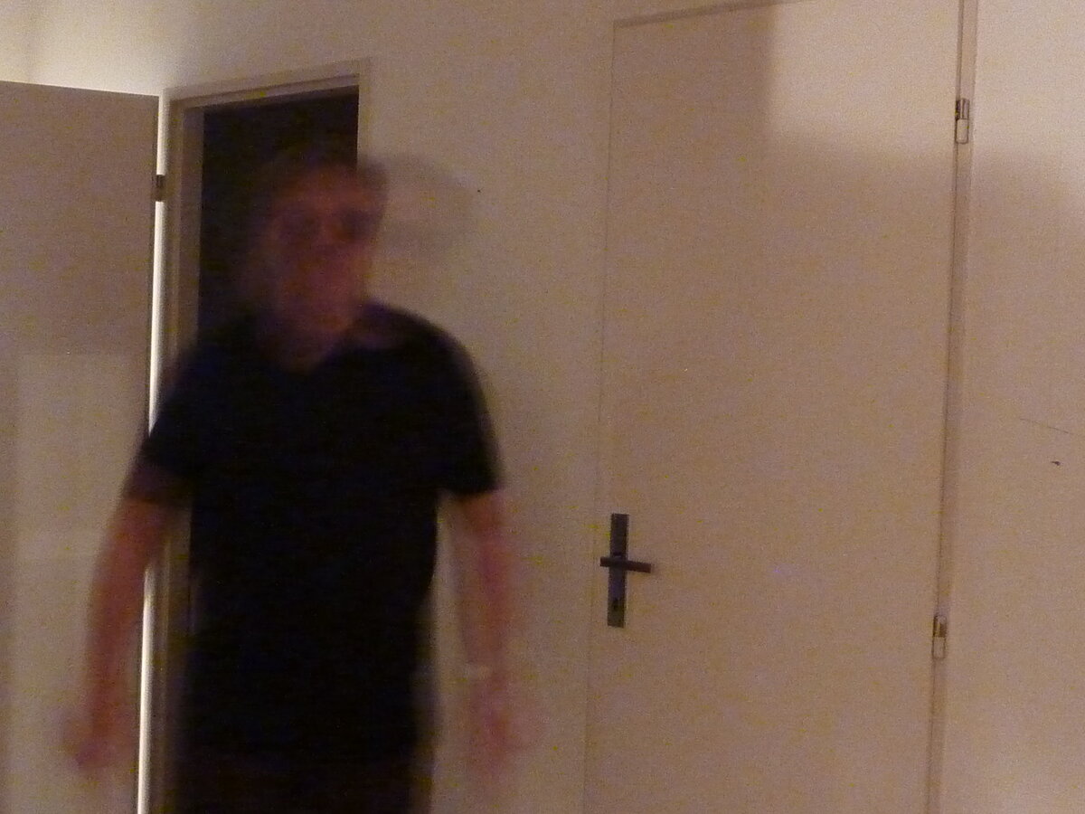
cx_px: 542
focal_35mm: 48
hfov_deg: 39.7
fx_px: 1505
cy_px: 407
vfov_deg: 30.3
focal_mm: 4.4
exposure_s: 1
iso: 800
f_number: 3.3
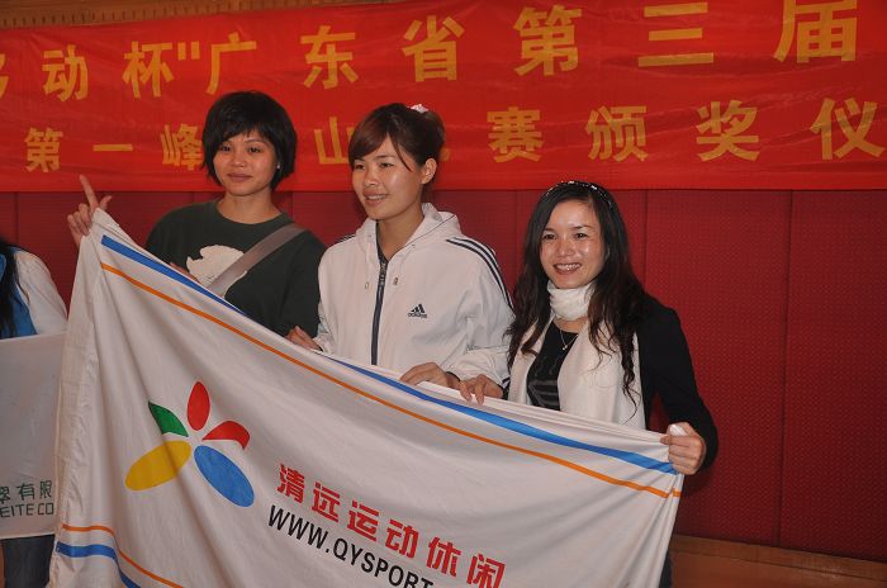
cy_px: 294
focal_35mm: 39
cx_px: 444
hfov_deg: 49.6
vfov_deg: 34.1
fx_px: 959
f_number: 4
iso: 320
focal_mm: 26
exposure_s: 1/60
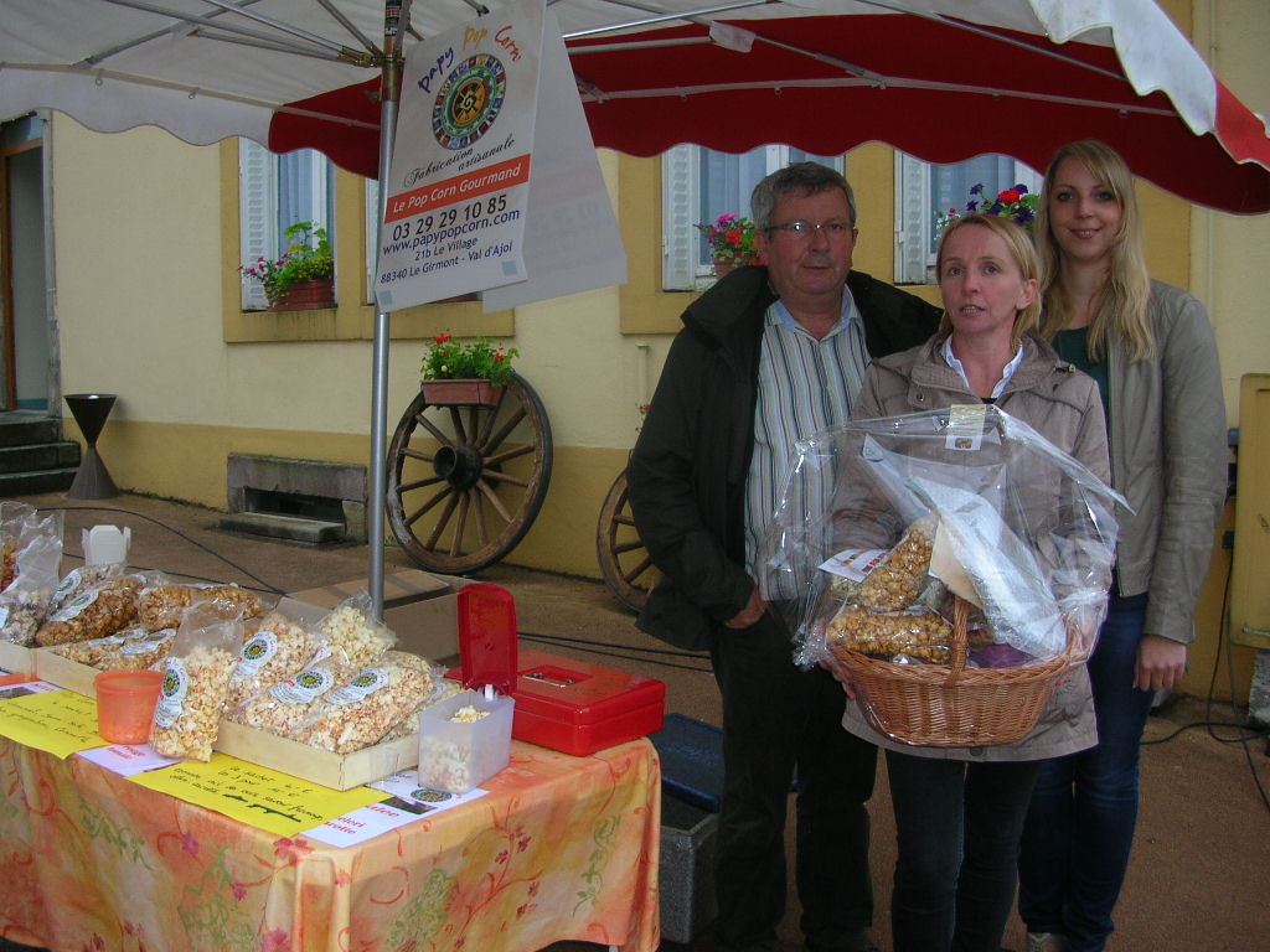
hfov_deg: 52.6
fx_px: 1284
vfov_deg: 40.7
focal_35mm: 35
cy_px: 476
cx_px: 635
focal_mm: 5.8
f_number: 2.8
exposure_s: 1/30
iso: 50
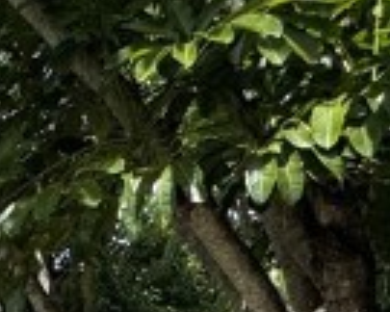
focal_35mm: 104
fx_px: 1200
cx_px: -436
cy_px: 812
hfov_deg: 14.6
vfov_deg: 11.5
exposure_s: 1/1880
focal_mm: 2.22
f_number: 2.2
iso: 50
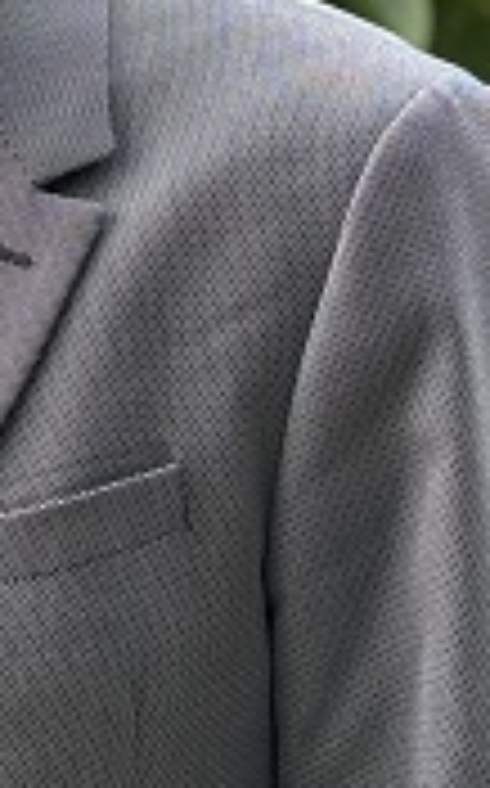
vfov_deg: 12.4
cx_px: -166
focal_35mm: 168
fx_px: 3598
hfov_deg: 7.7
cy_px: 106
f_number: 1.6
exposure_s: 1/66
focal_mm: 5.96
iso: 50
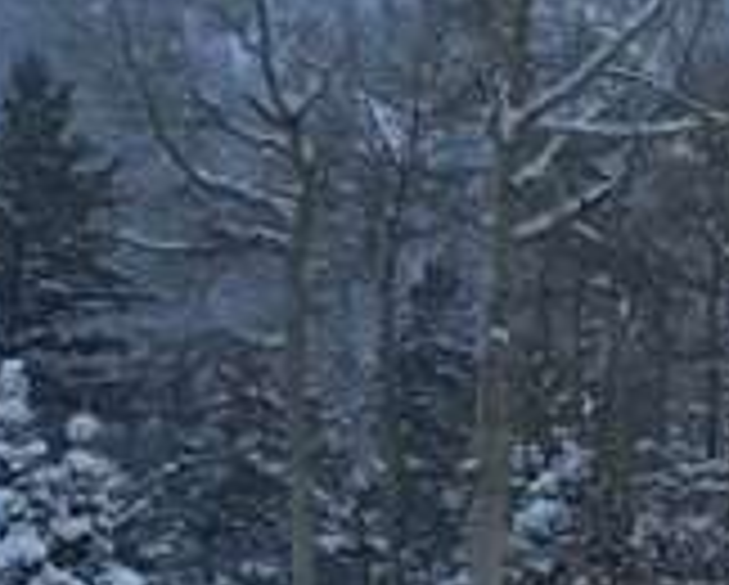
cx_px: 1325
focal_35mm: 119
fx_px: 2571
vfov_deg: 12.9
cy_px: 495
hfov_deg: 14.2
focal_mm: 4.15
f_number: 2.2
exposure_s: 1/15
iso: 320
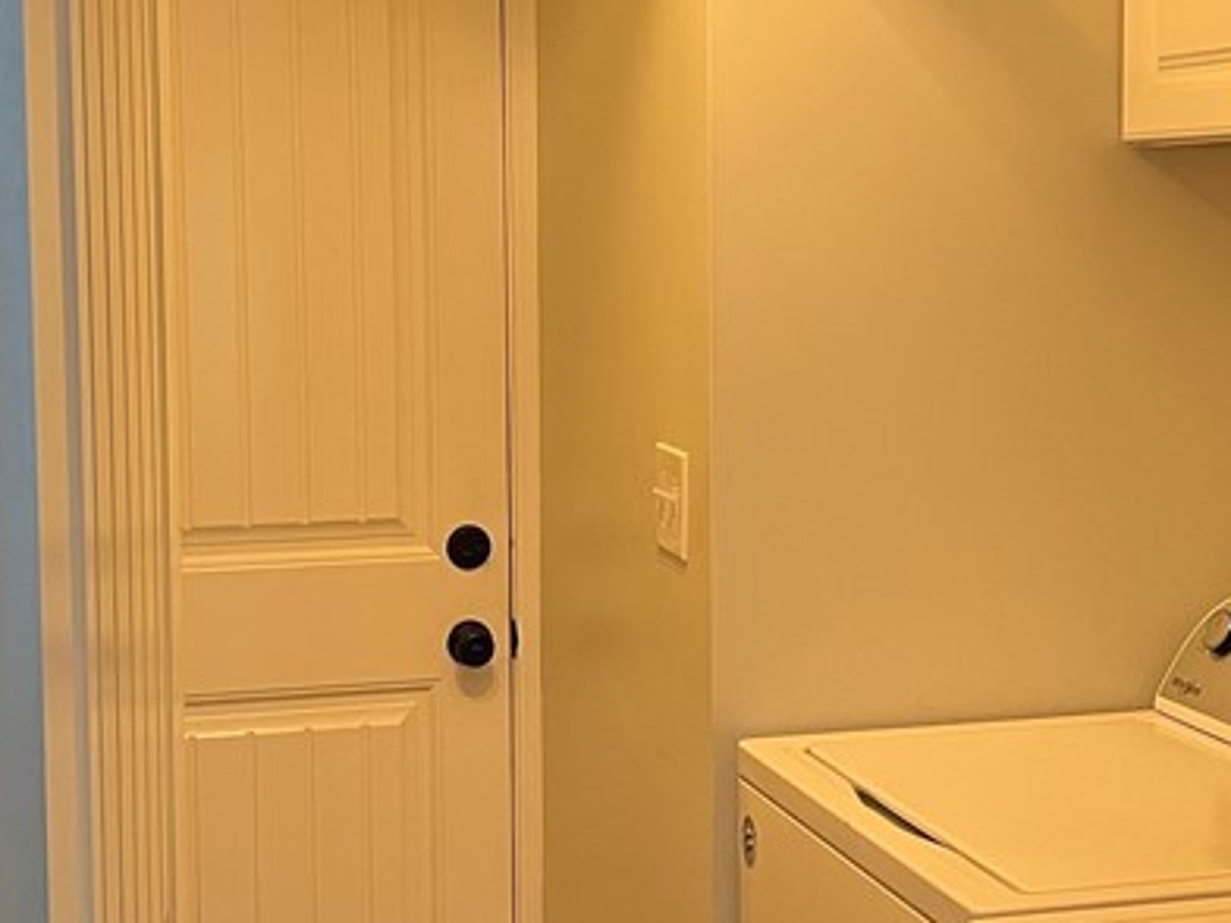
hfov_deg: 28.6
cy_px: 399
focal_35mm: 68
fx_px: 2418
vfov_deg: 21.6
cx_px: 656
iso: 200
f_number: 1.6
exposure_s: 1/60
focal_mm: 5.1
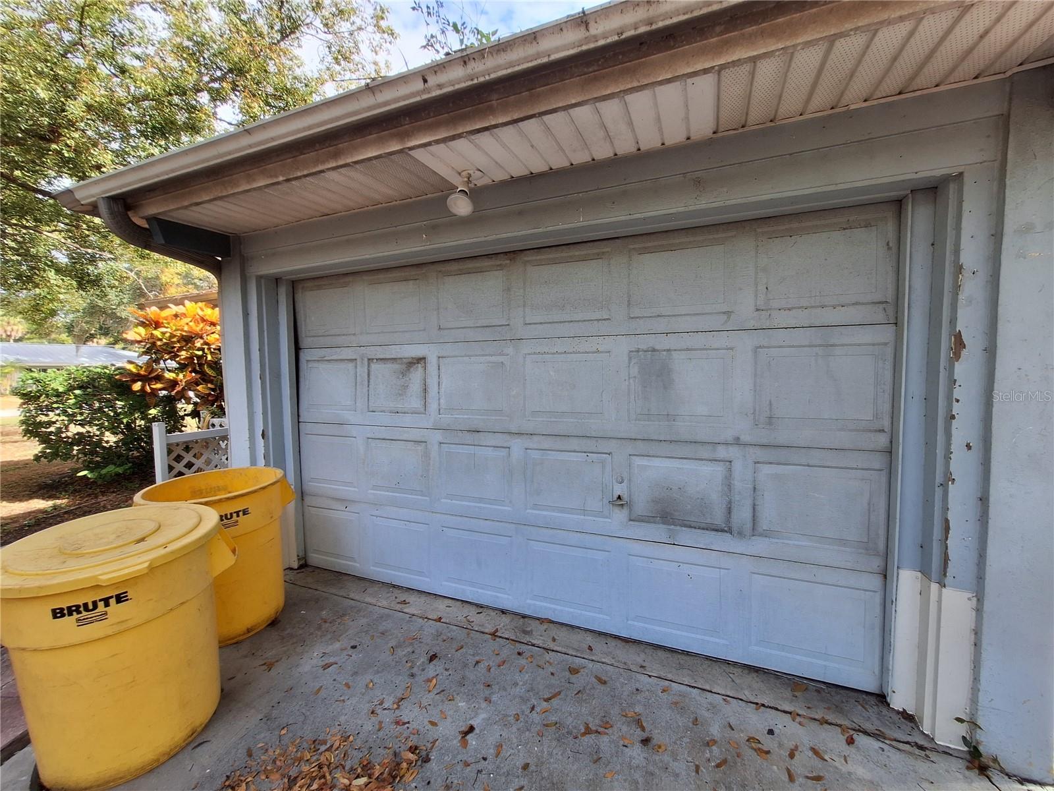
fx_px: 396
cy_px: 396
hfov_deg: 106.2
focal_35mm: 13
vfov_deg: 89.9
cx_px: 527
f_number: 2.2
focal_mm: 1.74
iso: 40
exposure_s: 1/222
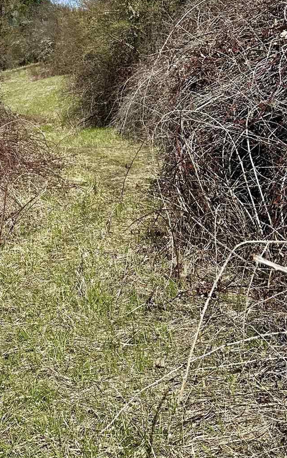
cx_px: 33
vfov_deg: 35.4
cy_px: 161
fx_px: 713
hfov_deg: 22.3
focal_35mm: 57
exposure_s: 1/5263
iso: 80
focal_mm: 6.86
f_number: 1.78
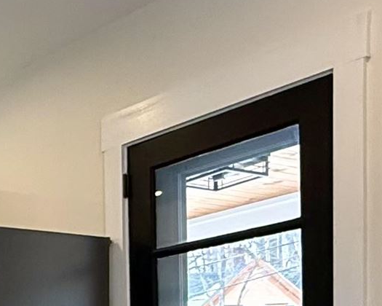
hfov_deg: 19.4
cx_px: -253
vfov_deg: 17.4
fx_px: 904
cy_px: 446
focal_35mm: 80
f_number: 2.2
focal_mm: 2.22
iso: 200
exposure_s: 1/120
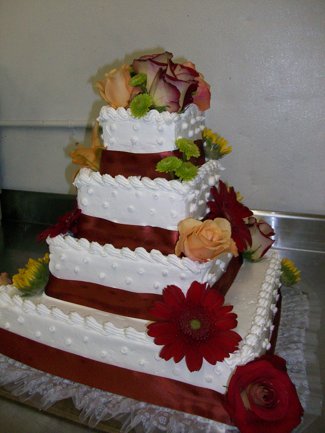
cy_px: 216
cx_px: 162
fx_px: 426
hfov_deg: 41.8
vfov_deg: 54.0
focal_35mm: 34
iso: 160
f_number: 2.8
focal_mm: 5.7
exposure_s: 1/60
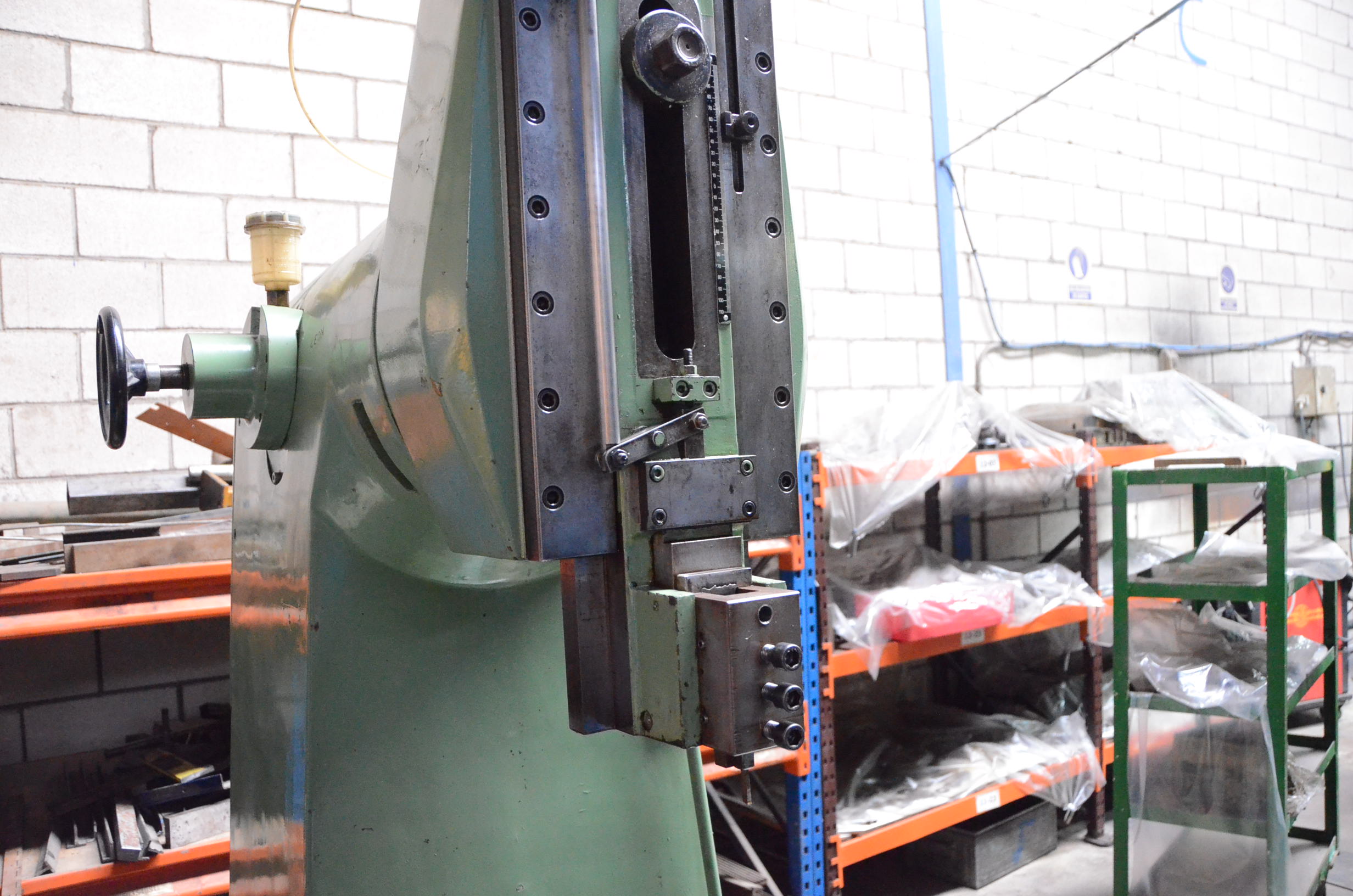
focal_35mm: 30
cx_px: 676
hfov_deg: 62.0
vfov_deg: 43.4
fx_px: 1125
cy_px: 448
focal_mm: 20
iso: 6400
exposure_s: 1/100
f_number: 3.5
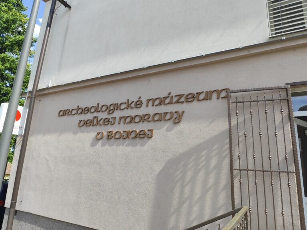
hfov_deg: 73.9
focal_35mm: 23
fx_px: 204
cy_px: 115
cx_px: 154
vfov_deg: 58.9
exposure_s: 1/436
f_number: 1.65
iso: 50
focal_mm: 6.19
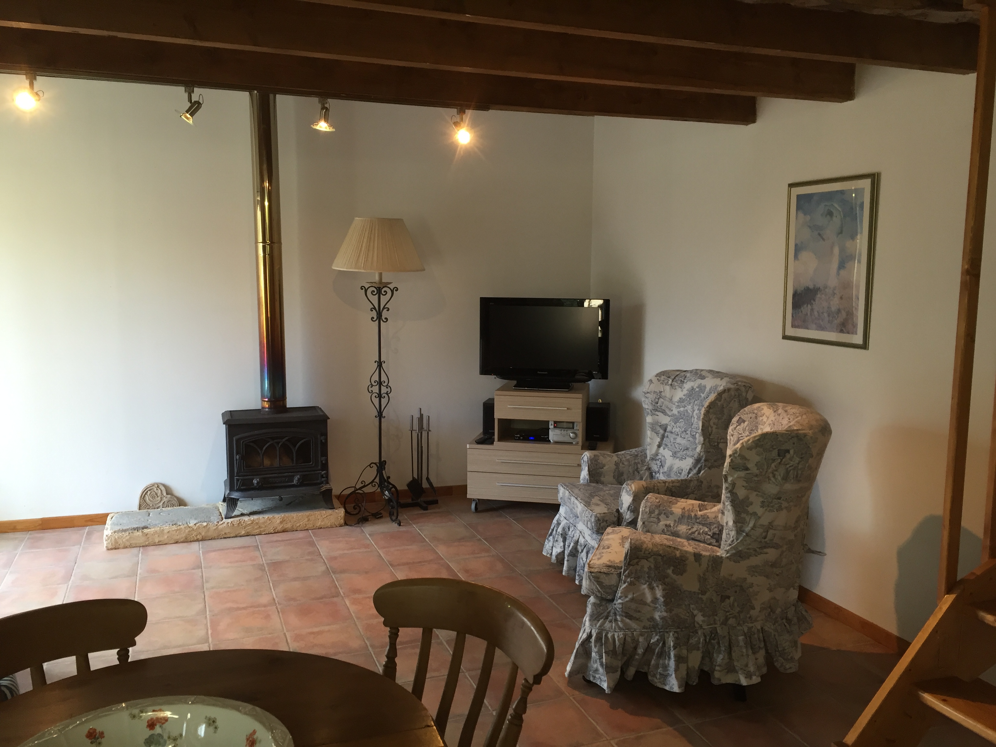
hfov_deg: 61.7
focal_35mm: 29
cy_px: 374
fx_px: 834
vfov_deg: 48.2
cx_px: 498
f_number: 2.2
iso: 80
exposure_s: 1/33
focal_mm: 4.15
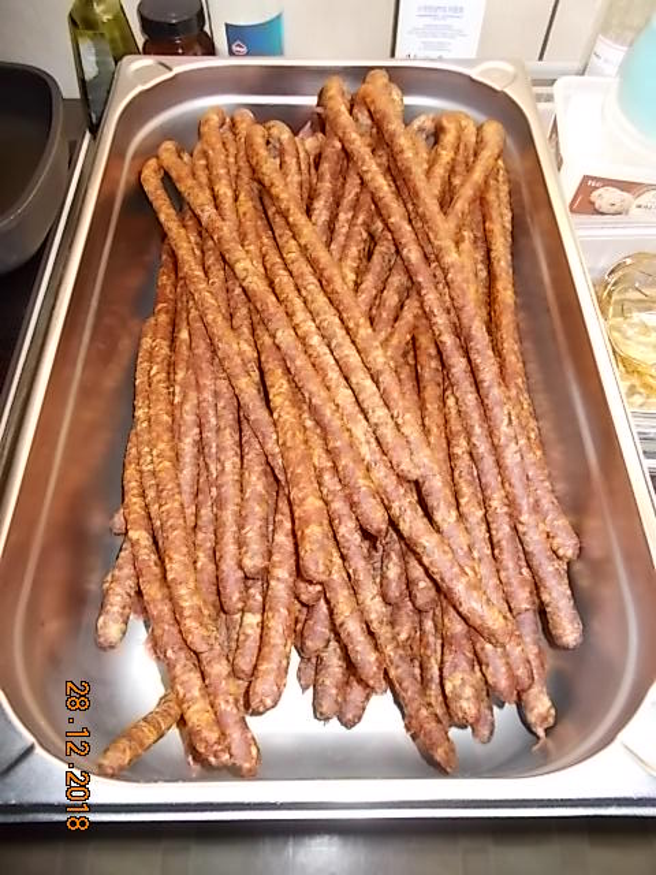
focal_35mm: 26
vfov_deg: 67.3
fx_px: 657
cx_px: 328
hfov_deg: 53.1
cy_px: 438
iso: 200
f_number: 3.2
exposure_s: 1/25
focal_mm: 4.6
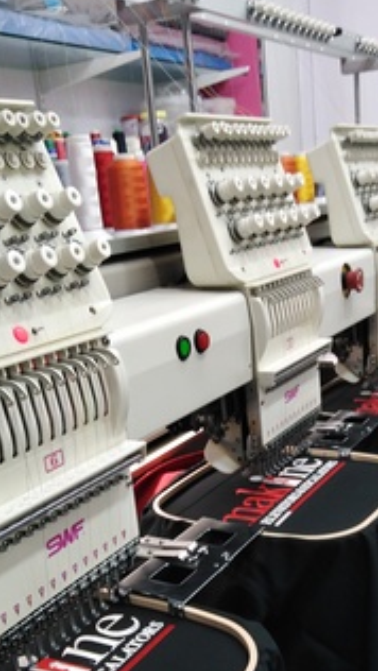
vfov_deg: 48.5
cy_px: 451
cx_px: 235
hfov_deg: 28.9
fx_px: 730
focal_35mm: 41
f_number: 1.8
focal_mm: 3.59
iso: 194
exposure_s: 1/30
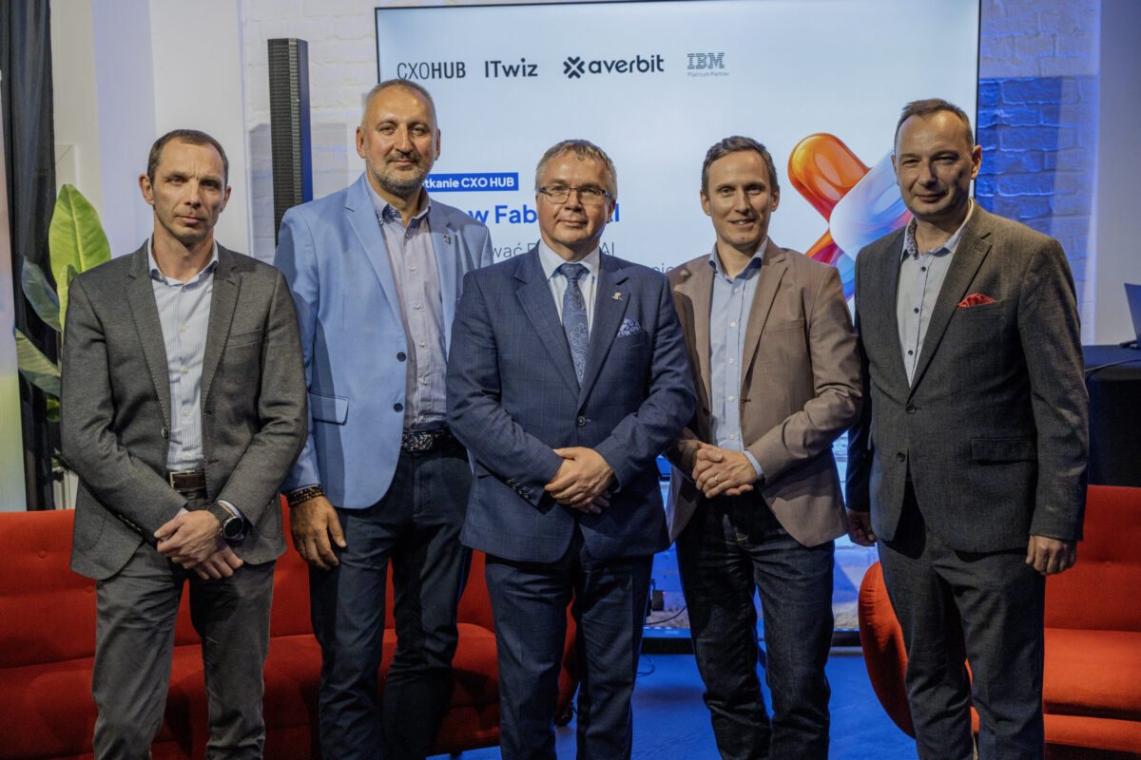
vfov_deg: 29.2
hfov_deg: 42.7
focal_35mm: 46
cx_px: 570
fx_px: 1461
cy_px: 380
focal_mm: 46.1
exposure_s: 1/320
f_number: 4
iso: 3200
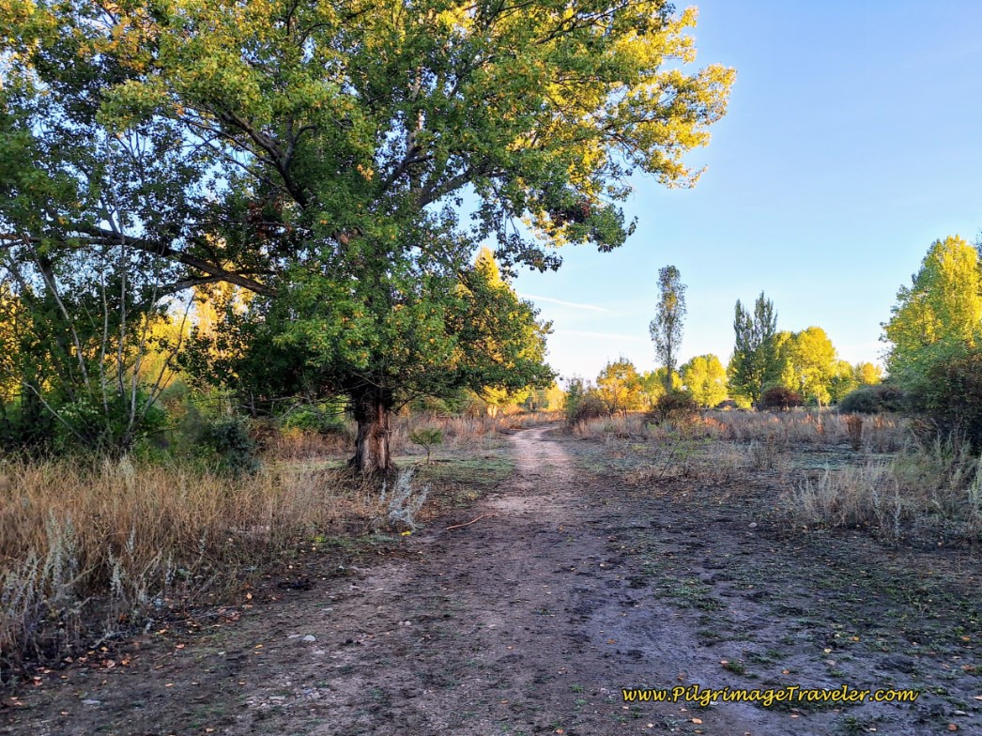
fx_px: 652
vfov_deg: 58.9
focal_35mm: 23
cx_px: 491
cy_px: 368
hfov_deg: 73.9
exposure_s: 1/452
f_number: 1.8
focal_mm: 5.54
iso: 40
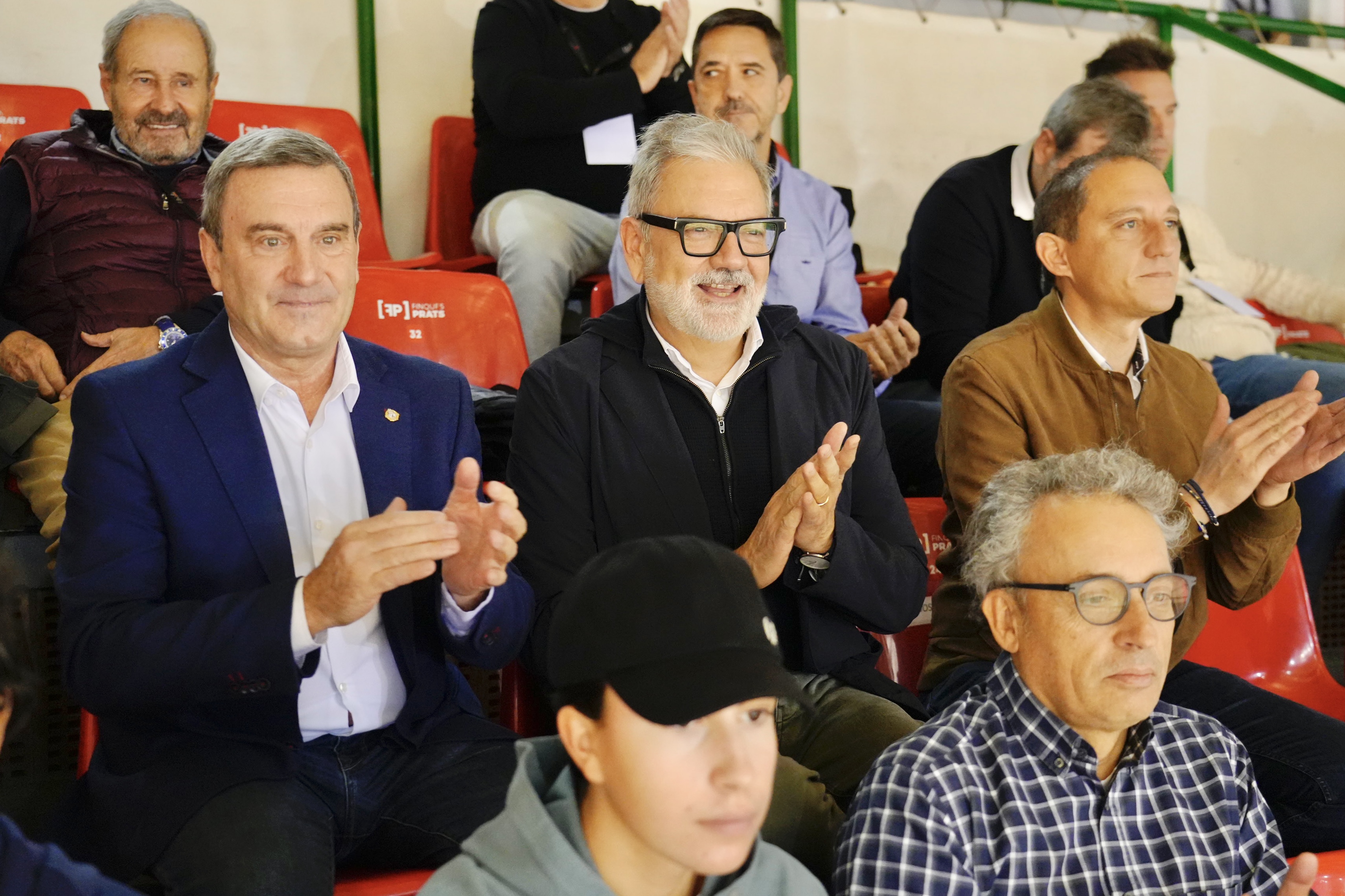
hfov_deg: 41.1
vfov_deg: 28.1
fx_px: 1793
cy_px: 448
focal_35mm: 48
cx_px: 672
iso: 6400
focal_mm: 48
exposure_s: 1/200
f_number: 4
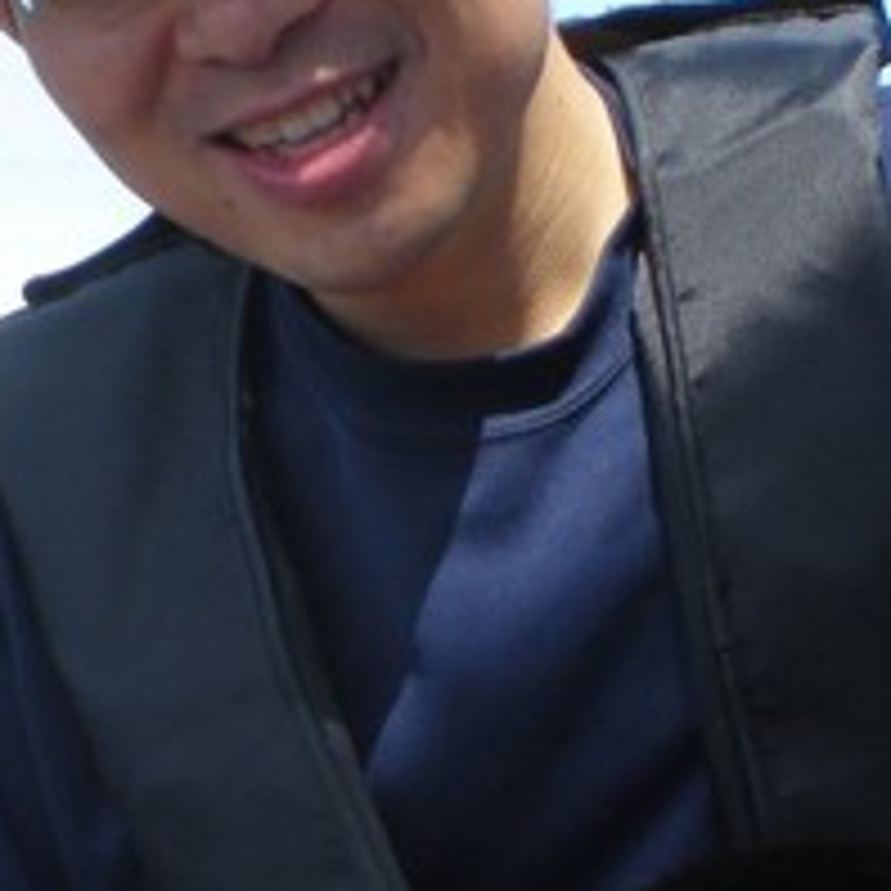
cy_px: 680
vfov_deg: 14.6
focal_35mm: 119
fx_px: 3465
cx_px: 416
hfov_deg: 14.7
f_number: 4.6
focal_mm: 6.3
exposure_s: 1/320
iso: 64
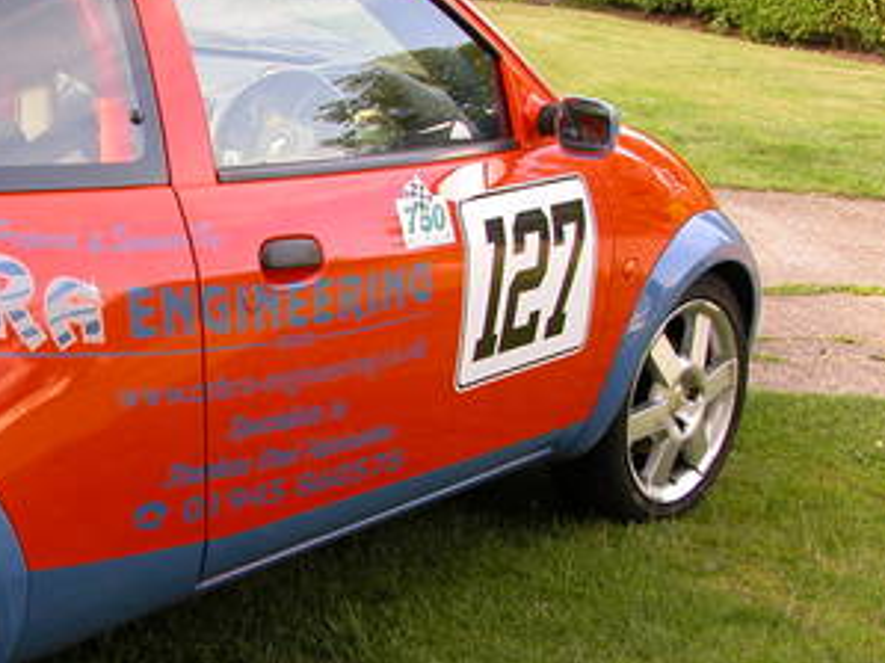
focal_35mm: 75
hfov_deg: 24.9
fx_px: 1917
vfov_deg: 19.6
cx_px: 30
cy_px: 429
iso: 100
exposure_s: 1/78.3
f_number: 3.2
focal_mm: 8.9
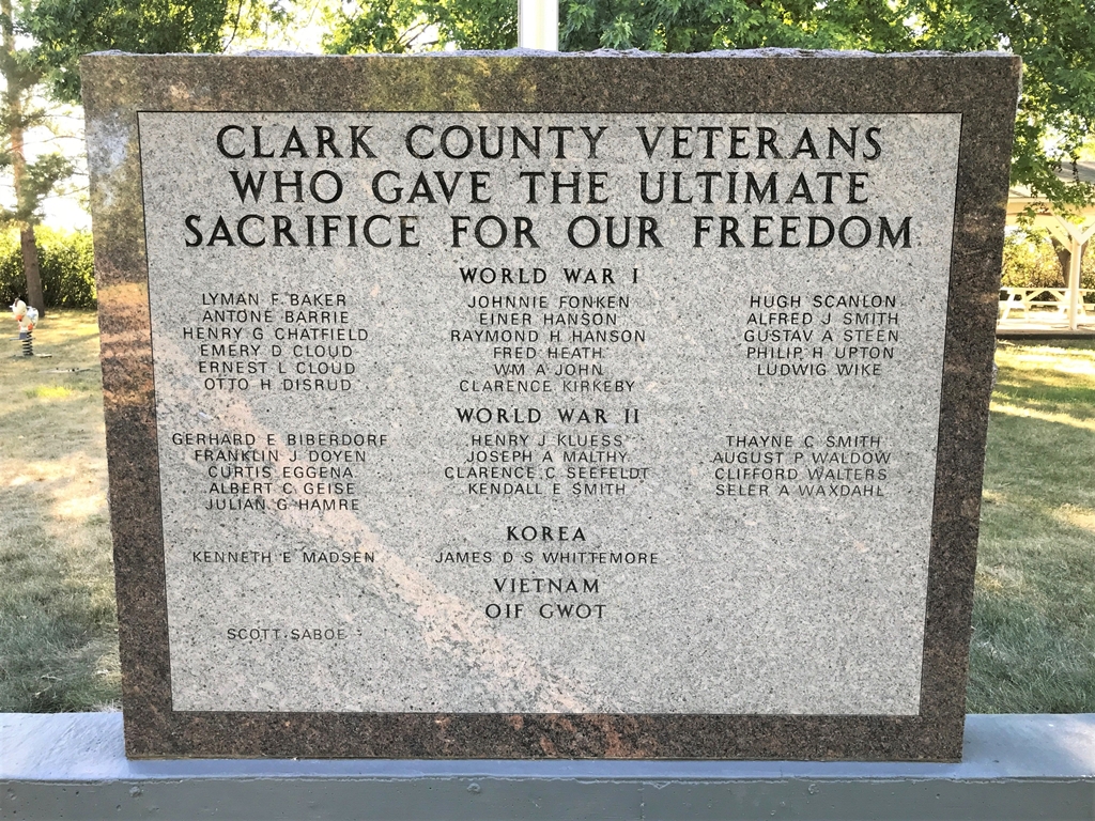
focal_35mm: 28
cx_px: 548
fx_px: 886
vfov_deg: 49.7
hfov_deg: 63.4
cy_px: 410
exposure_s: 1/120
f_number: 1.8
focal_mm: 3.99
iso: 40
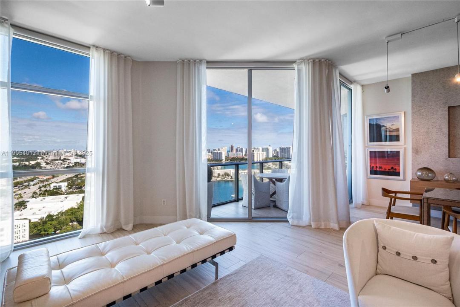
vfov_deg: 73.7
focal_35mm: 16
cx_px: 230
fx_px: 204
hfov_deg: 96.7
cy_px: 154
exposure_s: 1/320
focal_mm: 8
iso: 800
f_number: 4
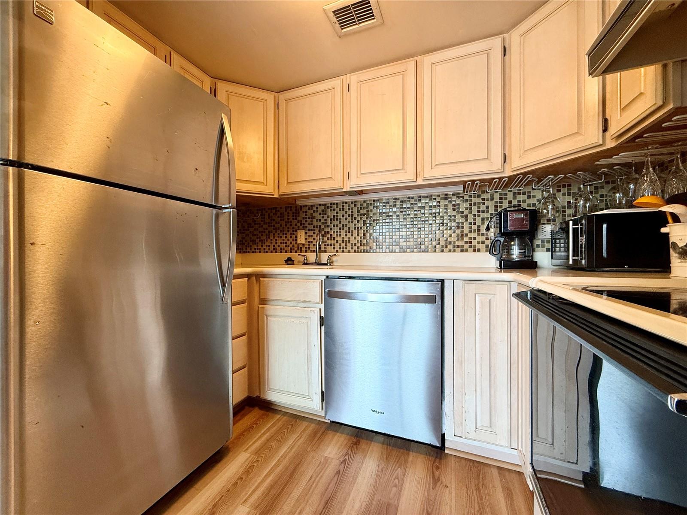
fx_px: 278
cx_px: 344
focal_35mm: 14
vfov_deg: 85.7
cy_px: 258
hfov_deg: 102.1
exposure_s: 1/60
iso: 200
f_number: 2.2
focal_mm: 2.22
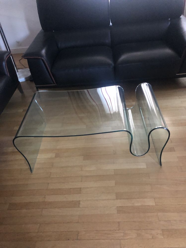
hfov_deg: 49.7
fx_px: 201
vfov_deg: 63.4
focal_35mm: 28
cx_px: 93
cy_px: 124
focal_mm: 4
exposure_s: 1/4
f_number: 1.8
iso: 125
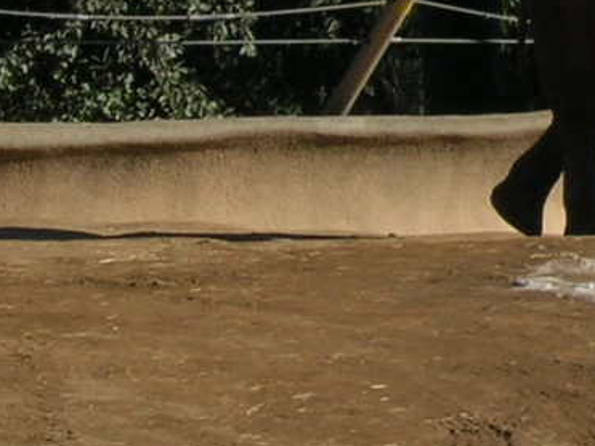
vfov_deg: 3.4
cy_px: -45
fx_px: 7561
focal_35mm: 440
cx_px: 893
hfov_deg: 4.5
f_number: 8.2
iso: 50
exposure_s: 1/175
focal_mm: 17.1
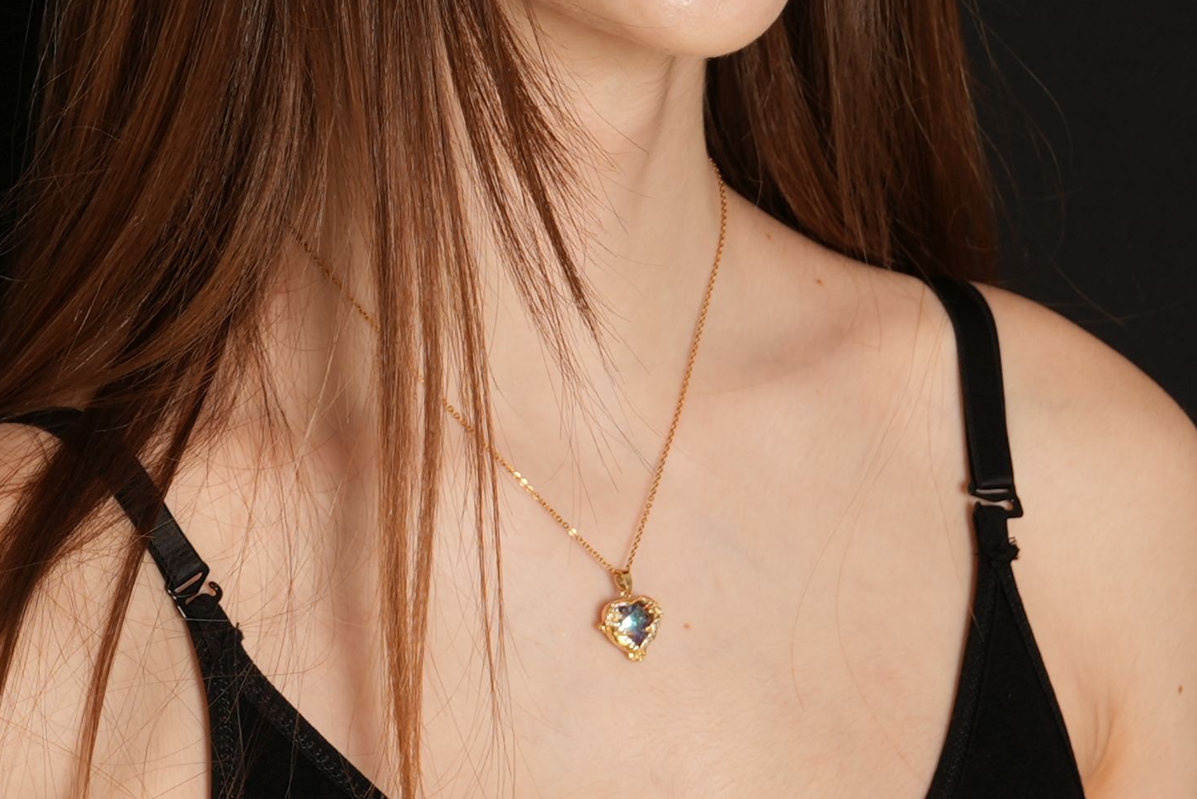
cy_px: -52
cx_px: 398
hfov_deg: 13.2
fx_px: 5156
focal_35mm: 155
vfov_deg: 8.8
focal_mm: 53
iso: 100
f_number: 11
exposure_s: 1/40
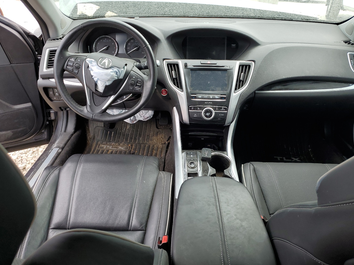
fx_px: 276
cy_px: 132
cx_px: 180
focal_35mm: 27
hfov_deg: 65.3
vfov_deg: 51.4
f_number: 1.5
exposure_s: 1/435
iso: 50
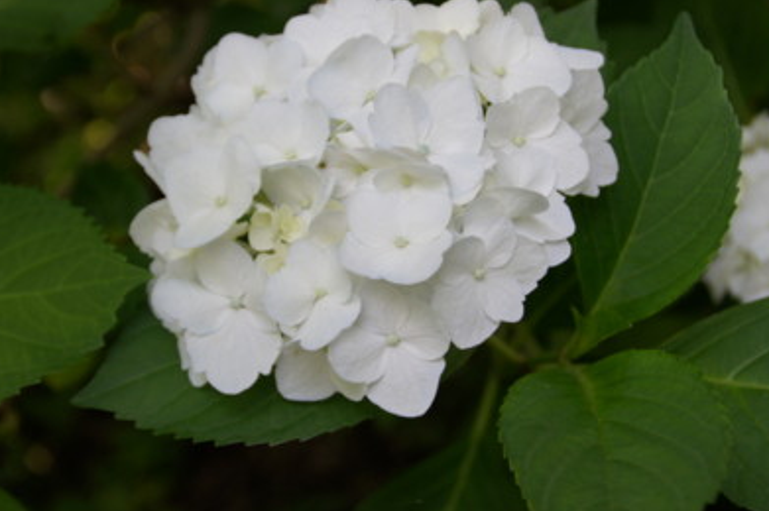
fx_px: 1473
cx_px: 348
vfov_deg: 19.7
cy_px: 227
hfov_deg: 29.2
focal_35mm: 69
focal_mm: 40
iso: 200
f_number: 4.5
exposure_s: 1/60
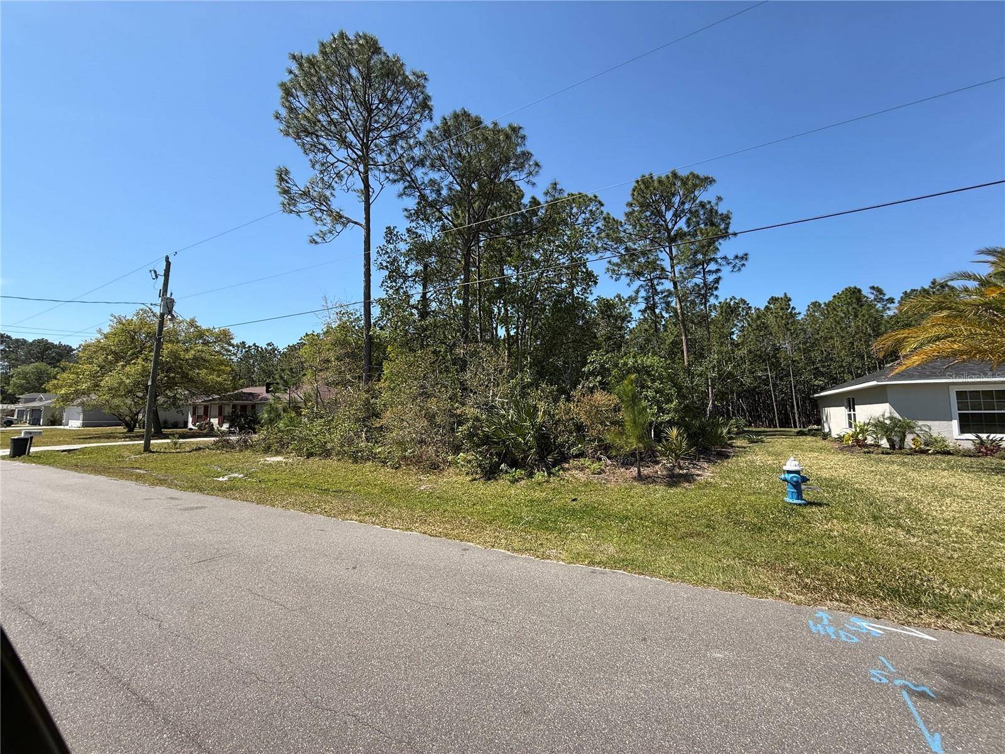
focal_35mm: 14
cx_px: 502
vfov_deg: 85.7
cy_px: 377
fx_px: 406
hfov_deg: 102.1
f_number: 2.2
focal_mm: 2.22
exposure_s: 1/1001
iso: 50
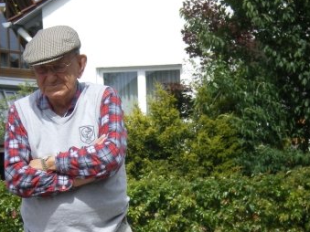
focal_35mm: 202
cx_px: 141
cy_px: 179
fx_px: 1808
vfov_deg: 7.3
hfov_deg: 9.8
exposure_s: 1/250
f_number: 5.9
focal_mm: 18.9
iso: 64
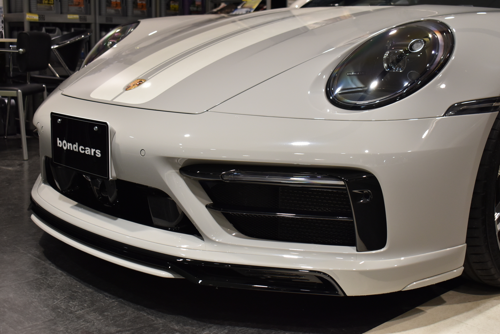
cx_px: 250
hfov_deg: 41.1
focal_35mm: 48
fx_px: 667
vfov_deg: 28.1
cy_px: 167
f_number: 5
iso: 720
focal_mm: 32
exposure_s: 1/50
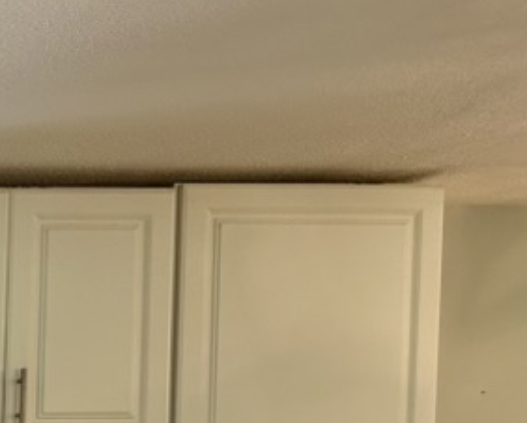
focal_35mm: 85
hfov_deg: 18.1
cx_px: -406
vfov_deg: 16.6
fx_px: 1327
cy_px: 620
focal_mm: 6.86
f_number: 1.78
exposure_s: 1/120
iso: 125
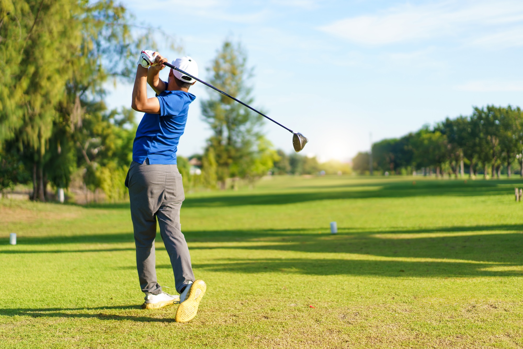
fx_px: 799
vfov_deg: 24.6
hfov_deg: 36.2
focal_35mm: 55
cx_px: 262
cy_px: 174
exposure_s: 1/2500
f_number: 1.8
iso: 100
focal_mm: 55
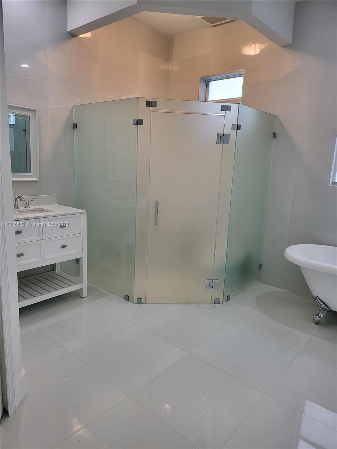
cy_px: 224
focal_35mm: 24
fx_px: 312
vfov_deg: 71.6
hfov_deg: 56.8
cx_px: 168
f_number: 1.8
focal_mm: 5
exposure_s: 1/120
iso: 160
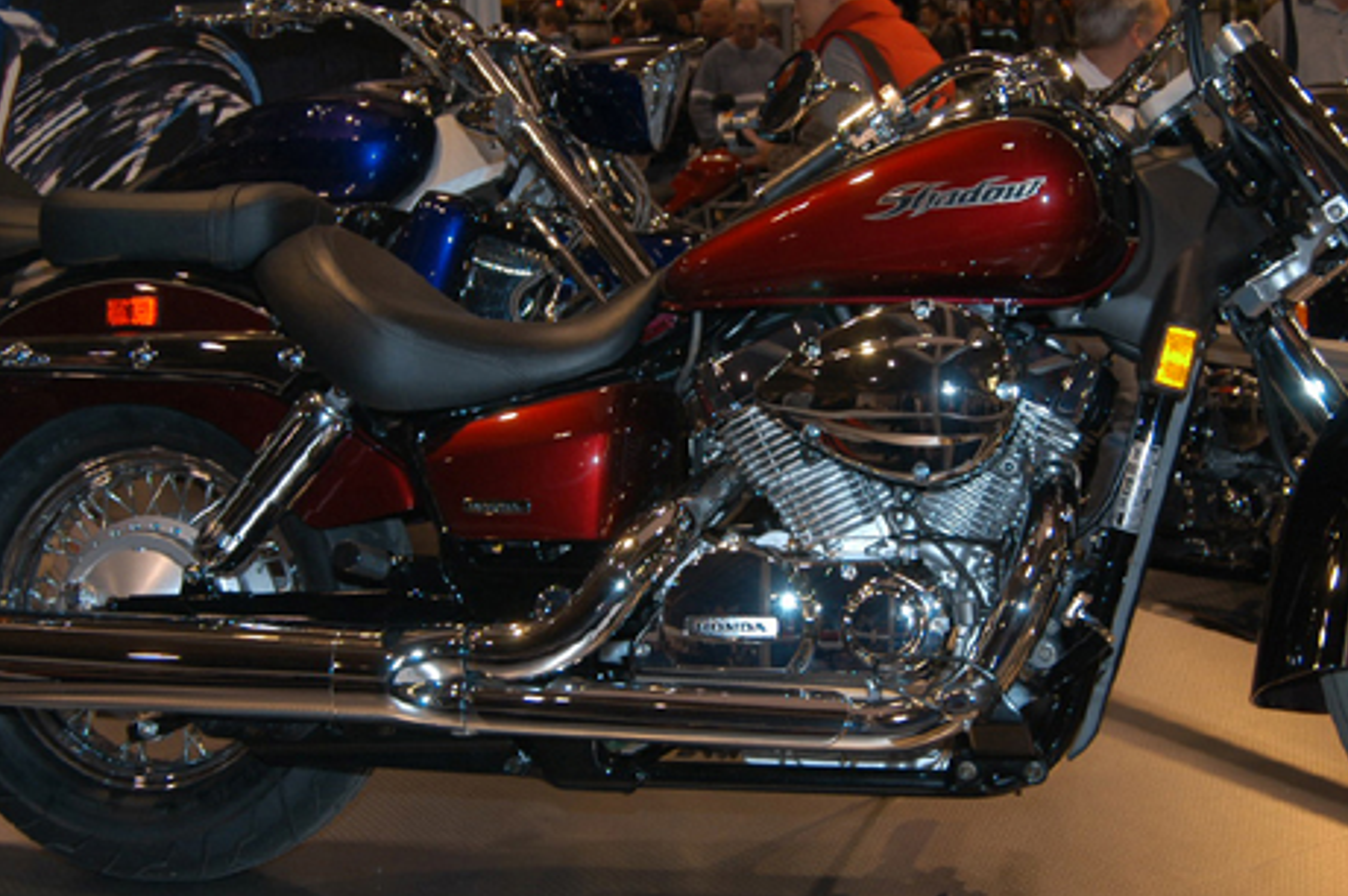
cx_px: 796
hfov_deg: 37.4
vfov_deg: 25.5
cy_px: 433
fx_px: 1983
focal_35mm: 53
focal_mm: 24
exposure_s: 1/60
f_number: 5
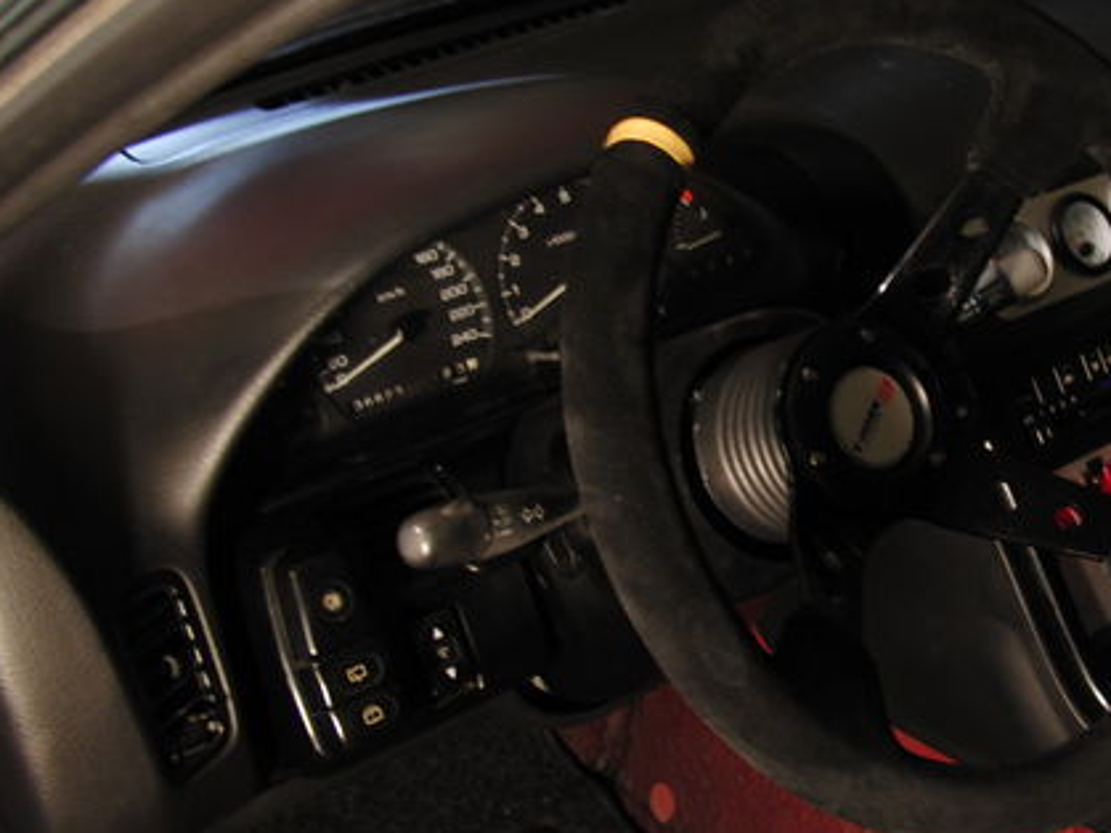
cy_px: 398
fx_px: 1765
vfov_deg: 26.5
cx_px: 777
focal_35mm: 55
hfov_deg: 34.5
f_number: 2.7
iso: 100
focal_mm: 7.3
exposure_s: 1
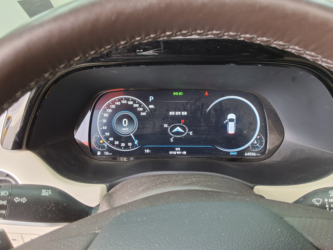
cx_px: 166
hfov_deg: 63.4
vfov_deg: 49.7
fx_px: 269
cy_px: 125
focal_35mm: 28
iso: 200
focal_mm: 2.91
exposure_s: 1/30
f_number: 1.9
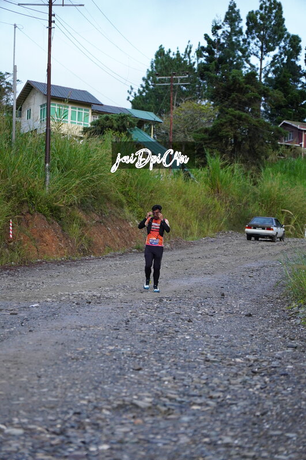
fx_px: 1342
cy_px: 230
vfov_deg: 19.5
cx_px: 153
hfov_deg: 13.0
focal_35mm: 105
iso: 1250
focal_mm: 70
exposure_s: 1/500
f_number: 2.8
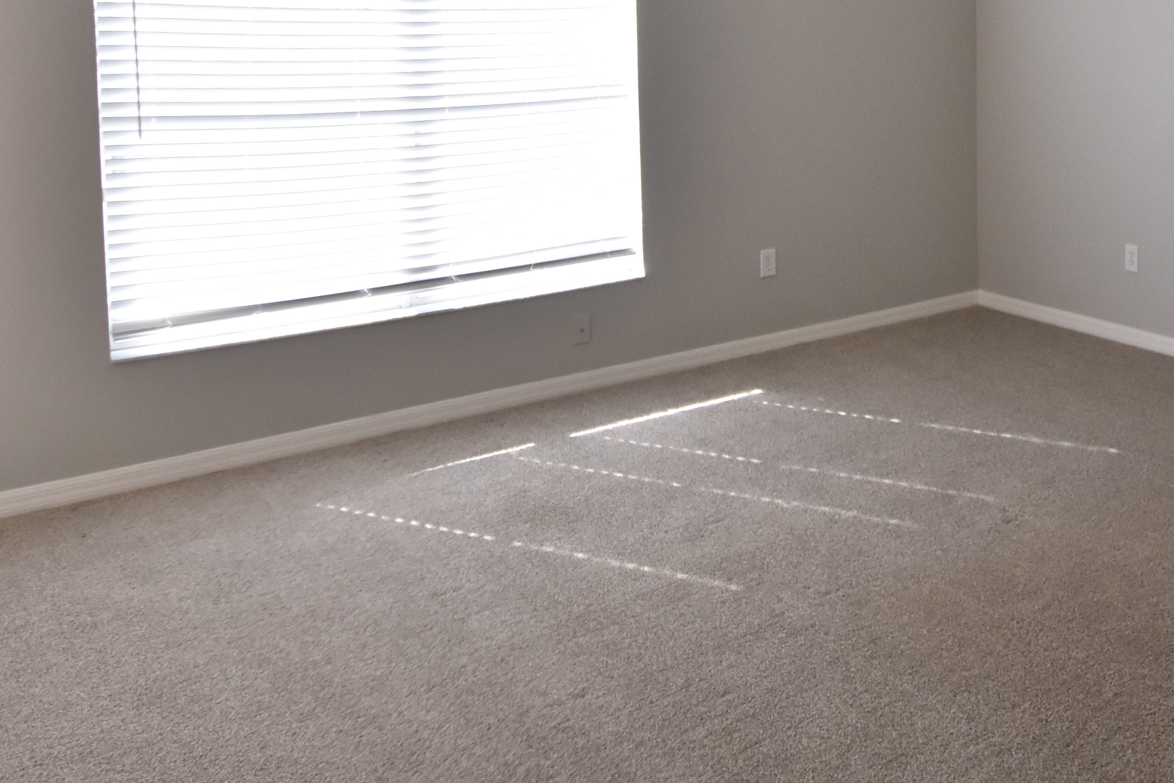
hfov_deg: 48.6
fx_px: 1174
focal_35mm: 36
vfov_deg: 34.8
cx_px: 1013
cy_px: 76
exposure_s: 1/1000
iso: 800
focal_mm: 10
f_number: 3.5
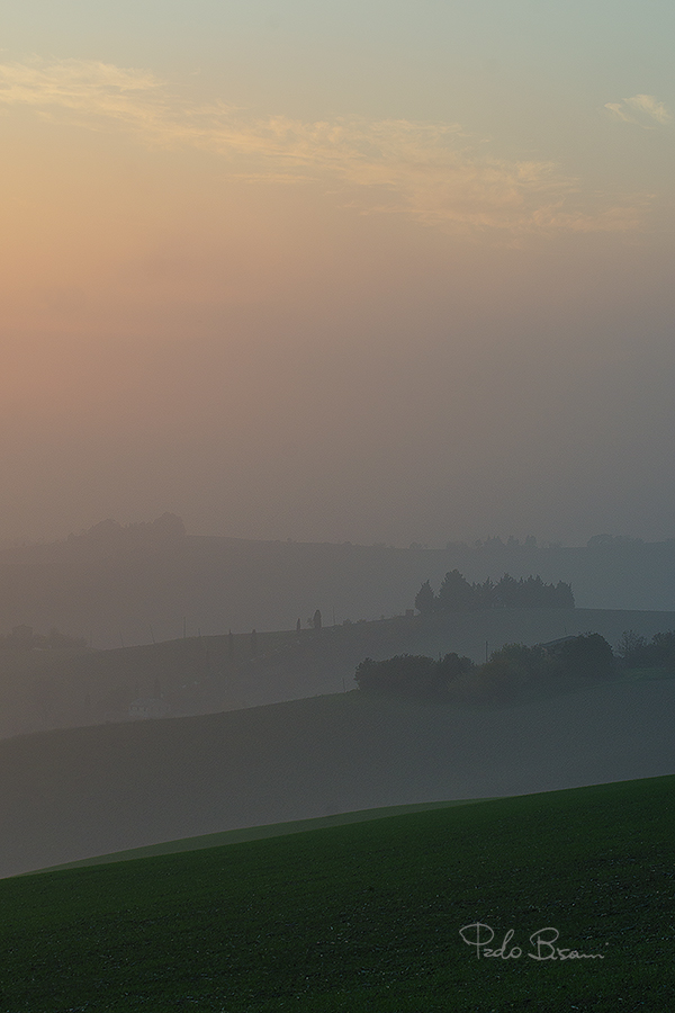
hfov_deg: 13.0
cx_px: 338
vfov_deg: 19.5
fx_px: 2953
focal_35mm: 105
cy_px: 506
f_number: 8
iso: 100
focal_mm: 70
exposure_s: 1/100
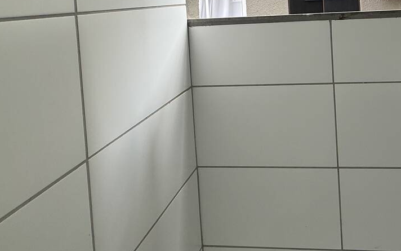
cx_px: 292
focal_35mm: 30
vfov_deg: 37.9
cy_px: 8
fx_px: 328
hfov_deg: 60.1
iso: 80
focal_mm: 2.22
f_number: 2.2
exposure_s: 1/120
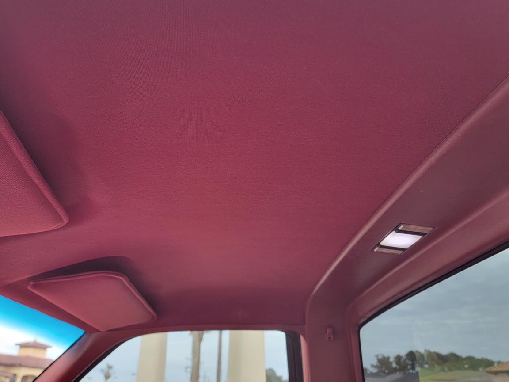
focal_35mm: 30
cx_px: 219
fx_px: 441
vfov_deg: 46.8
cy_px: 176
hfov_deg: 59.7
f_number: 1.8
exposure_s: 1/120
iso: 100
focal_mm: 6.7
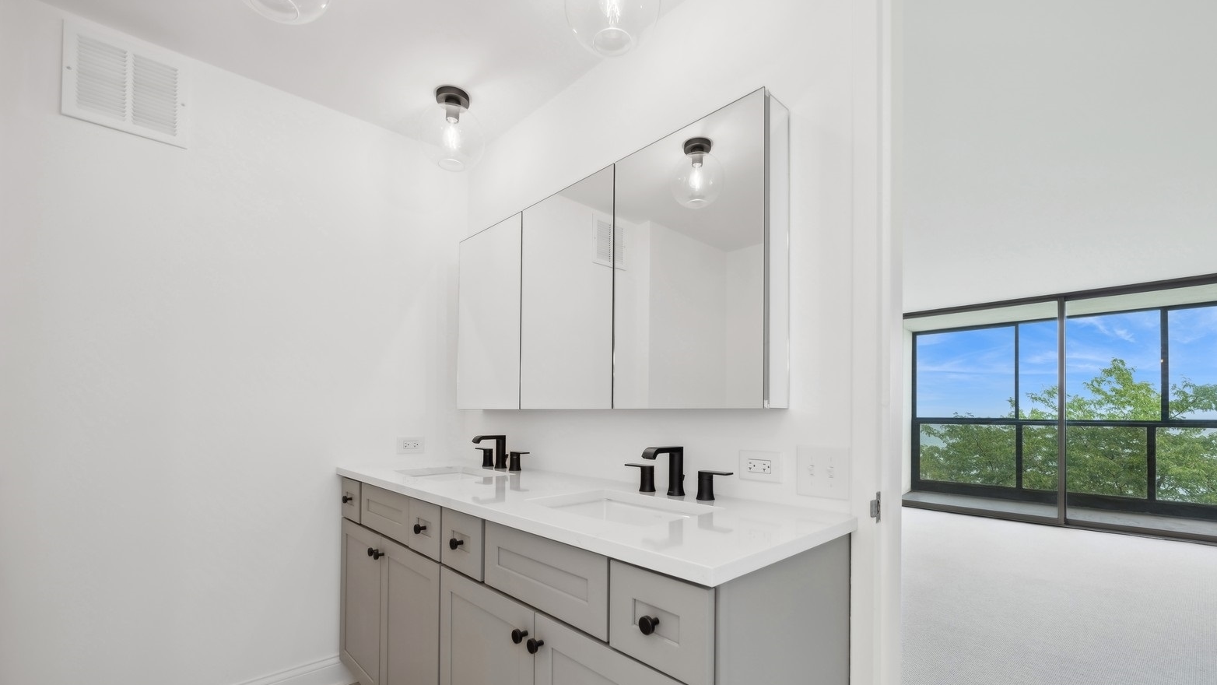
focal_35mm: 15
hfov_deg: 103.0
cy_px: 406
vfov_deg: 69.9
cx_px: 622
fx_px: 484
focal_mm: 14
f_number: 8
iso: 200
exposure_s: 1/6
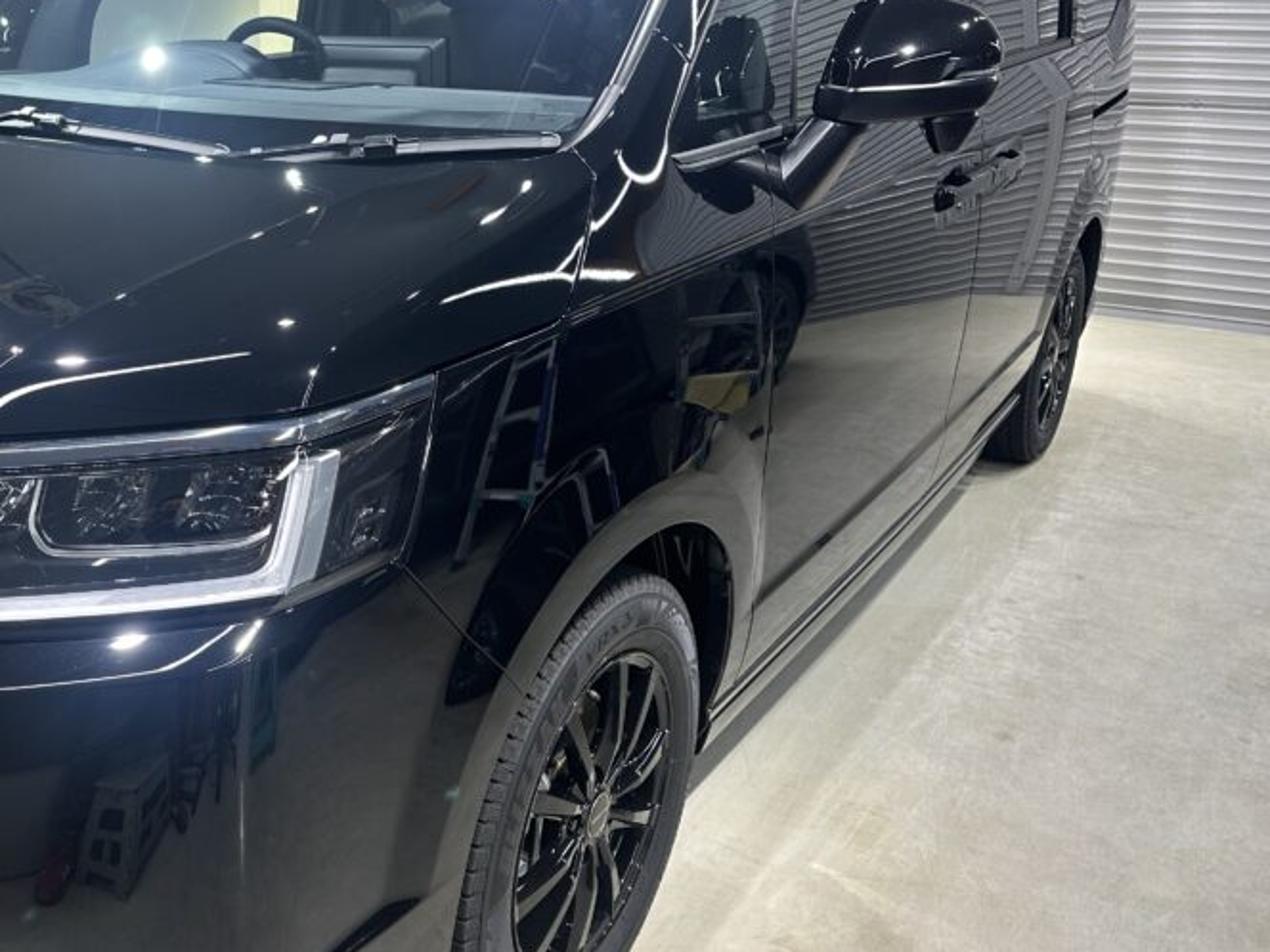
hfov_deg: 48.1
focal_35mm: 37
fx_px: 1357
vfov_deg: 38.6
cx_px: 306
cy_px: 436
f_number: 1.78
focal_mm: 6.86
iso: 125
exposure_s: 1/60
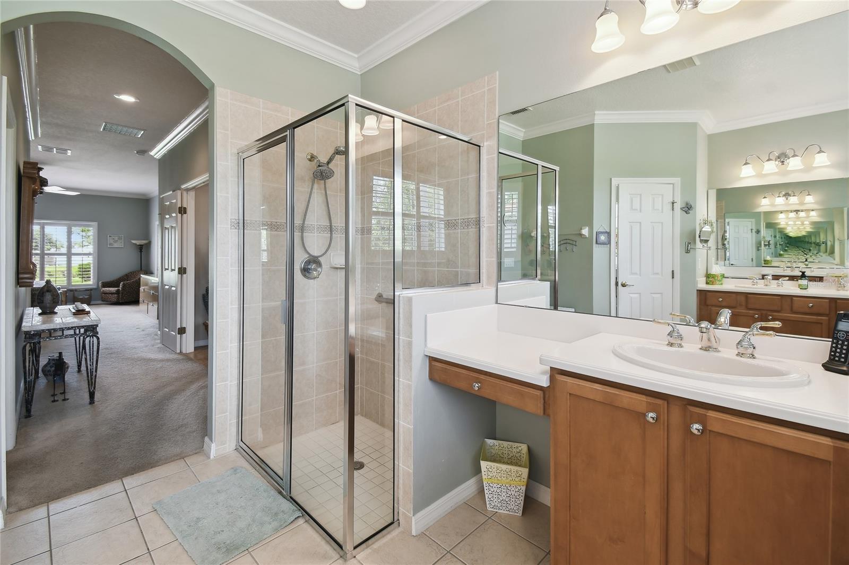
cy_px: 282
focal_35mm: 15
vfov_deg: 77.3
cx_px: 424
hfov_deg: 100.4
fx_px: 354
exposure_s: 1/13
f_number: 7.1
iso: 100
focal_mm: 10
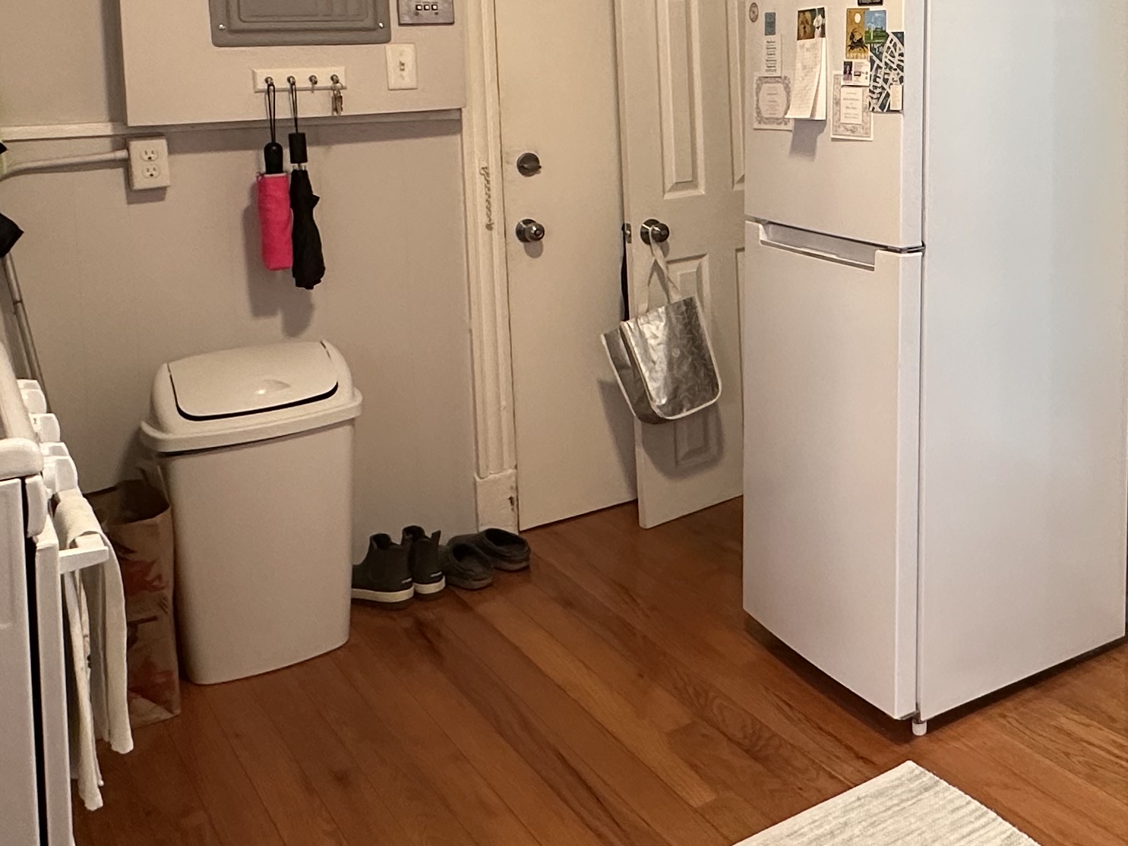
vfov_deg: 36.0
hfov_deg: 45.9
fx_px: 1238
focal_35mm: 38
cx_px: 936
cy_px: 128
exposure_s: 1/60
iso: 250
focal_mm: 2.22
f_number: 2.2
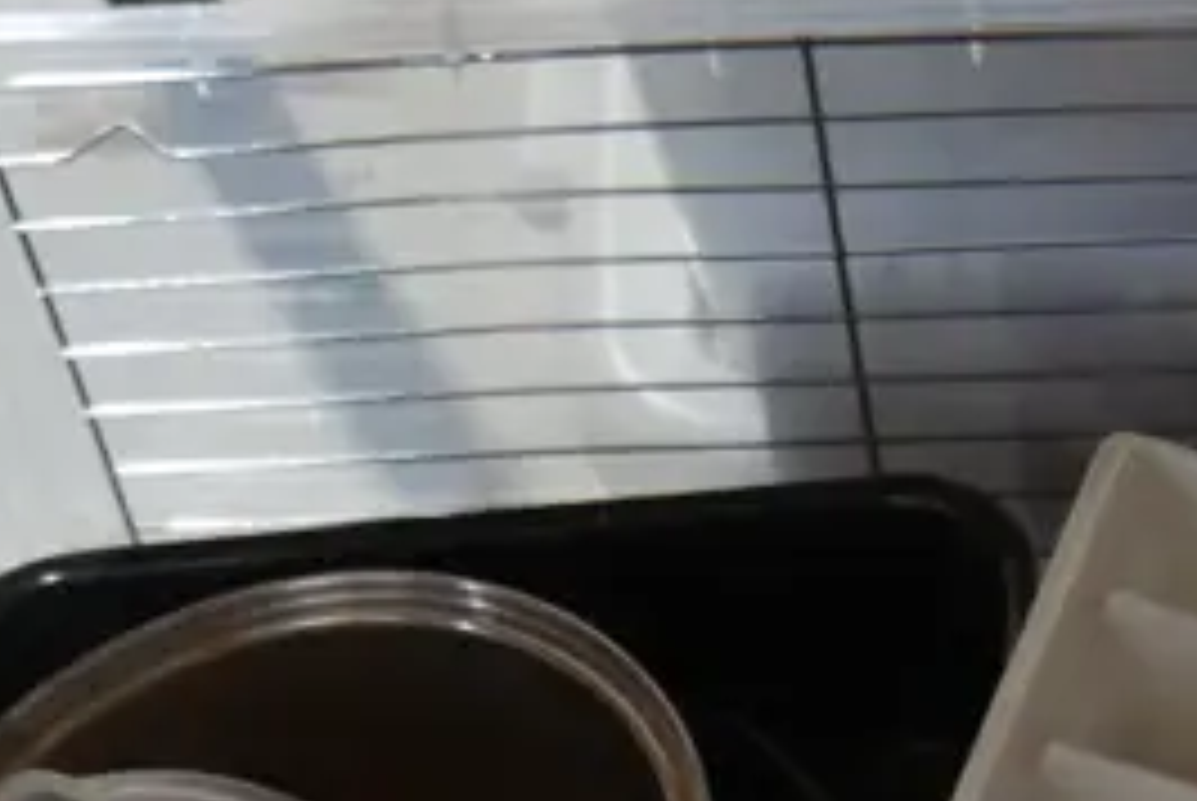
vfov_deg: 11.7
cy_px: 1244
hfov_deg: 18.0
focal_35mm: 112
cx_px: 1080
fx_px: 3728
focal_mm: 14
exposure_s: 1/60
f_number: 3.5
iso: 1000
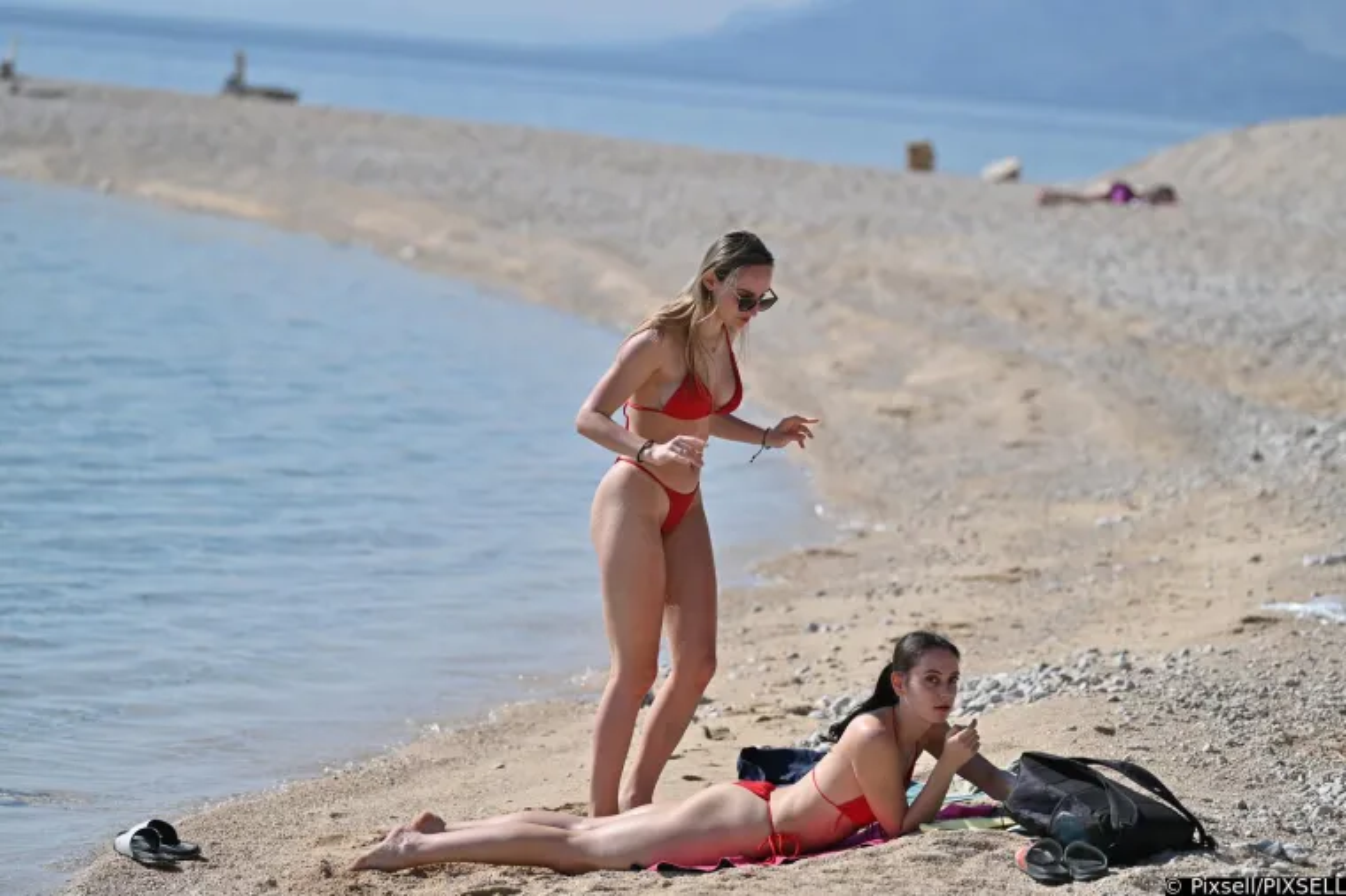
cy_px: 448
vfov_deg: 9.5
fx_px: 5419
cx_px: 673
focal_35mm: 145
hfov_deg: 14.2
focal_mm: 145
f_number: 3.5
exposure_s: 1/4000
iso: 100
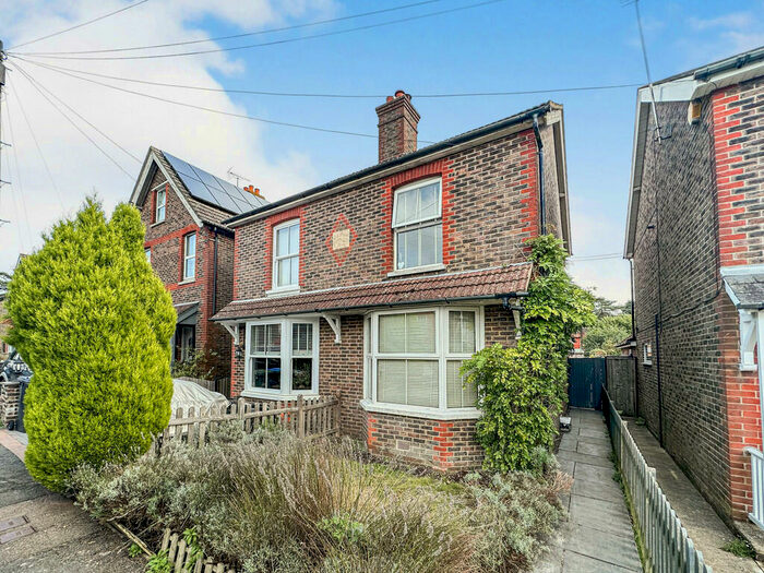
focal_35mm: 14
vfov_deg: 85.7
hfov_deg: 102.1
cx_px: 382
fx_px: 309
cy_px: 286
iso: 40
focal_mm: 2.22
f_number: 2.2
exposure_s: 1/570
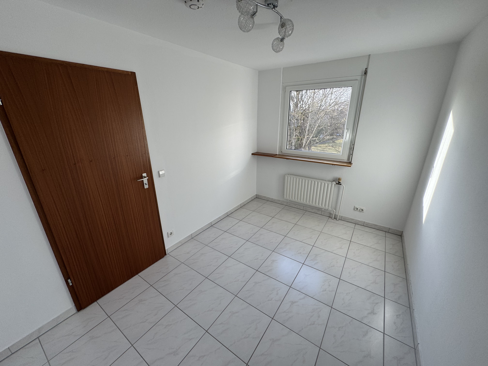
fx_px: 197
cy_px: 183
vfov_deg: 85.7
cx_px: 244
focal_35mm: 14
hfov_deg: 102.1
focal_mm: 2.22
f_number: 2.2
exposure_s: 1/99
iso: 50
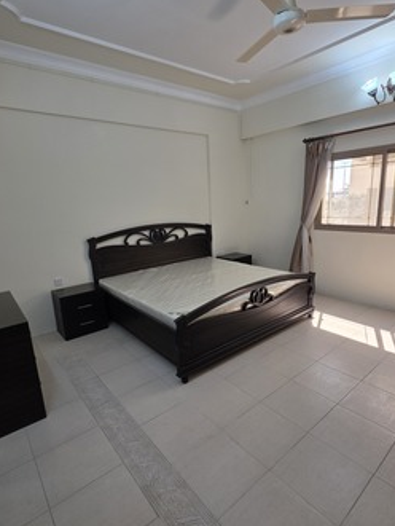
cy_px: 267
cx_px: 206
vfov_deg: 87.7
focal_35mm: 18
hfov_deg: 71.6
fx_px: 274
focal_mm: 2.2
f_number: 1.9
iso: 64
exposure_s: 1/100
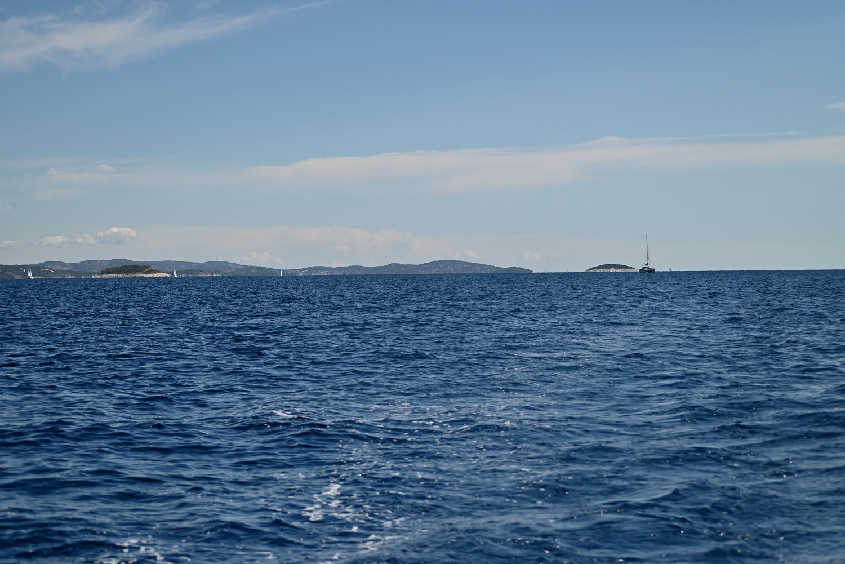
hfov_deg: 28.8
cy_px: 282
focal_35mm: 70
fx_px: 1643
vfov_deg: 19.5
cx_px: 422
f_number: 4.5
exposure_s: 1/5000
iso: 250
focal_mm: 70
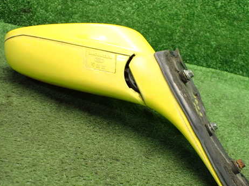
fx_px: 280
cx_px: 140
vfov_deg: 36.7
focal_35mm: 39
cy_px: 107
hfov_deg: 47.8
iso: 800
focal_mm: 5.4
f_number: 2.3
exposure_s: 1/125
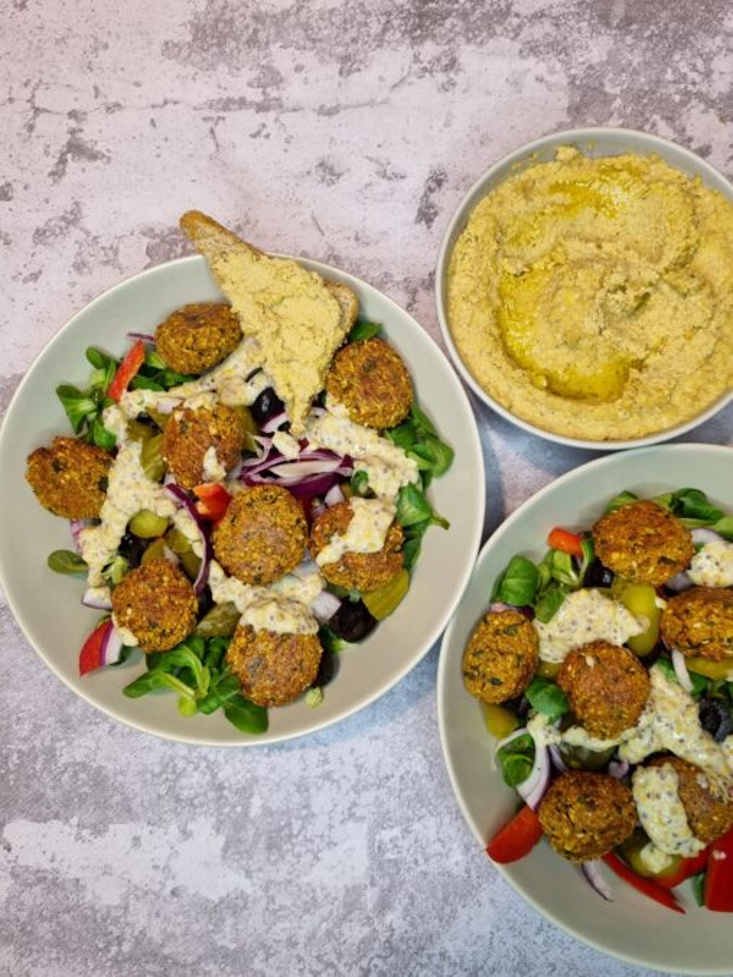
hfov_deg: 53.1
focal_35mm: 26
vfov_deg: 67.3
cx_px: 366
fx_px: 734
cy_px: 488
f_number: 1.8
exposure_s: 1/50
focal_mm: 5.4
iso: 125
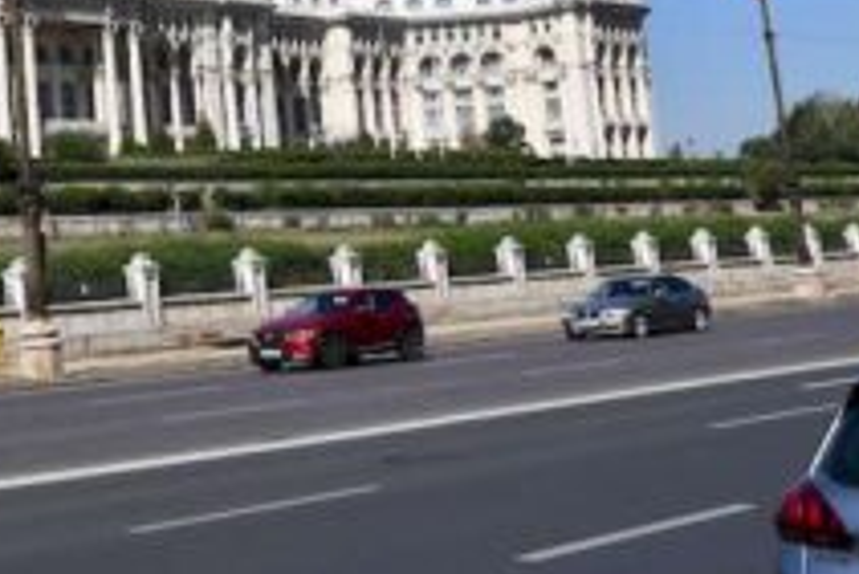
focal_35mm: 71
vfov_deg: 18.3
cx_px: -90
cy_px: -100
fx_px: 1695
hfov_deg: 26.2
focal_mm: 20
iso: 100
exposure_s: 1/400
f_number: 10
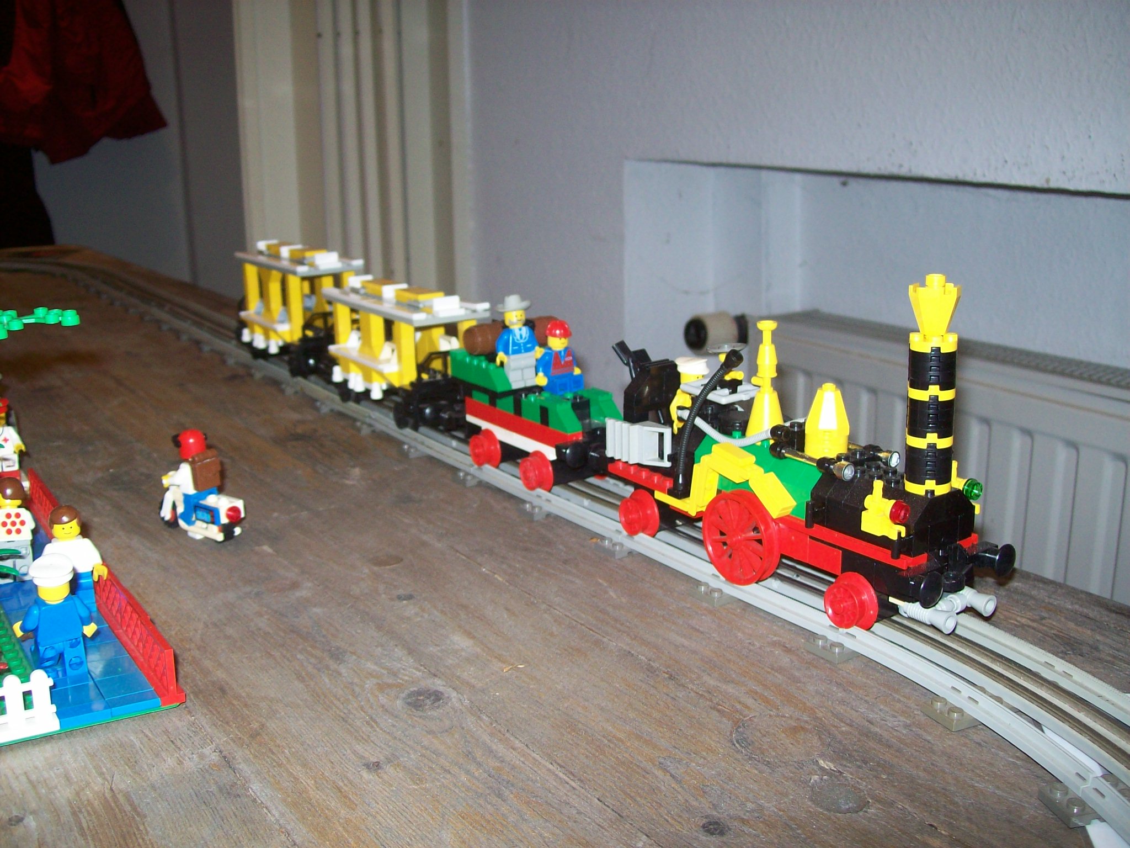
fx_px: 1175
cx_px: 565
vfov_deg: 39.7
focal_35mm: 36
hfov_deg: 51.4
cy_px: 424
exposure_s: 1/64
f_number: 2.7
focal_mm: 6
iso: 80
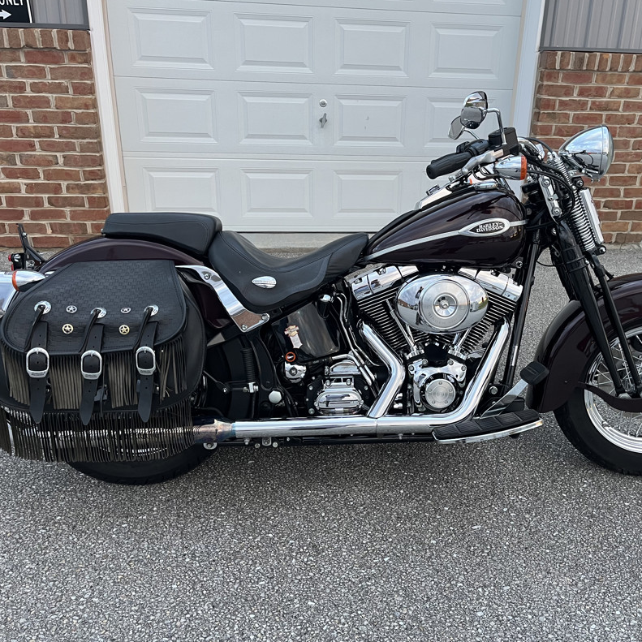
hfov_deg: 52.2
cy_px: 320
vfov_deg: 52.5
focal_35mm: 31
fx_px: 650
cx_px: 381
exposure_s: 1/99
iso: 125
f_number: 1.6
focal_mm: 5.1
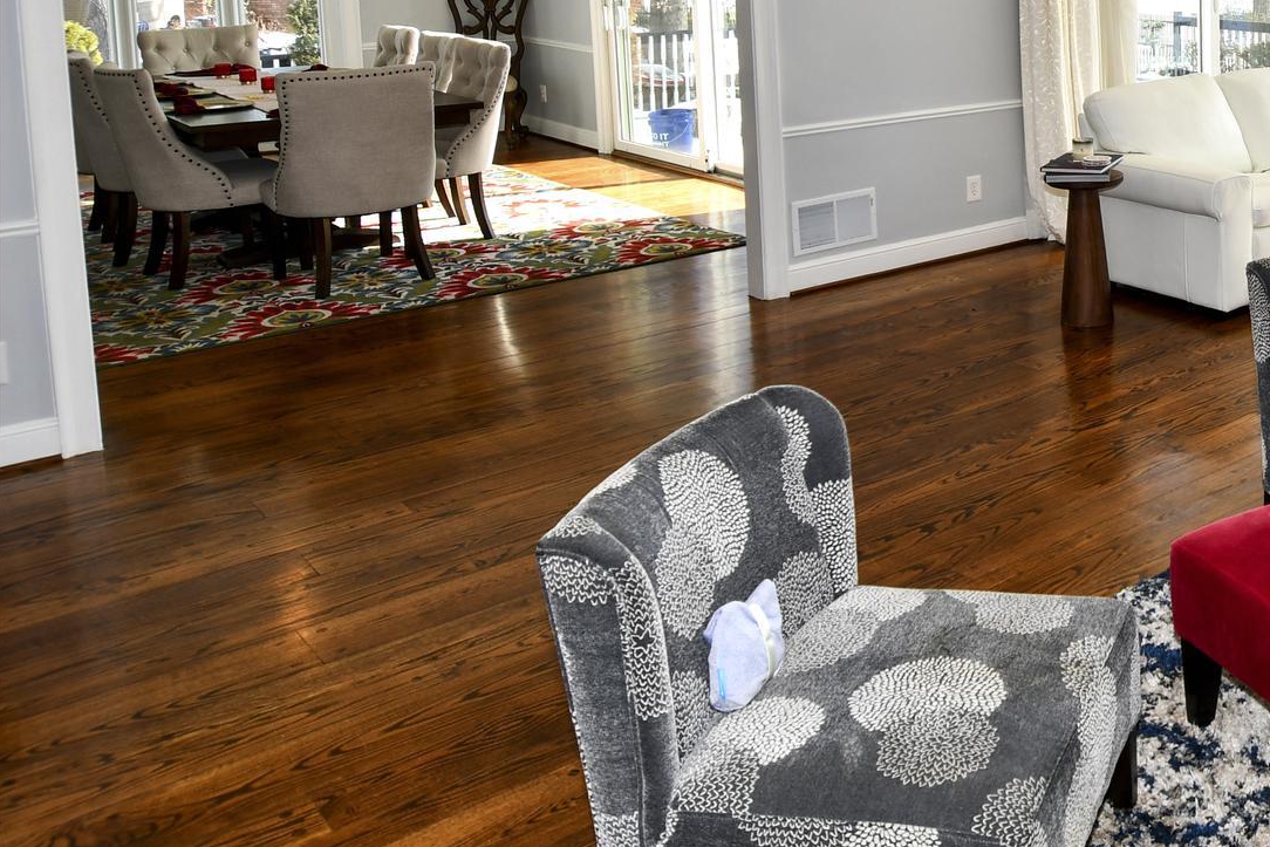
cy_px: 257
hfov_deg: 48.5
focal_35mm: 34
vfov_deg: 38.3
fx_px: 1200
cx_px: 1195
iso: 110
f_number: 5.6
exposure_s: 1/125
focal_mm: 12
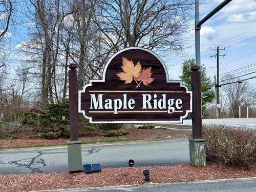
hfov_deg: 39.7
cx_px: 128
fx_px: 355
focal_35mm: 48
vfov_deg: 30.2
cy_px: 96
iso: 64
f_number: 1.78
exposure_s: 1/2976
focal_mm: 6.76
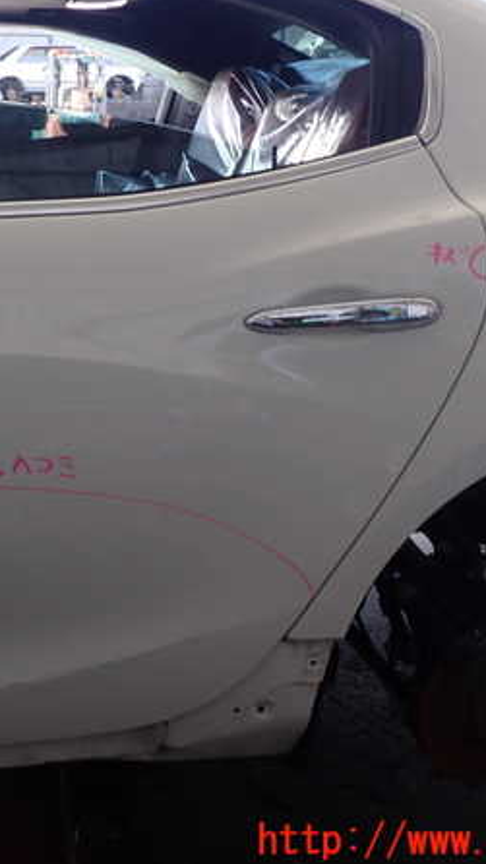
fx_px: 1008
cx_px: 114
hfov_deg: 26.7
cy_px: 430
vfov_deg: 46.4
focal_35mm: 44
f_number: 3.2
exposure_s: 1/60
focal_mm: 5.4
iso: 100
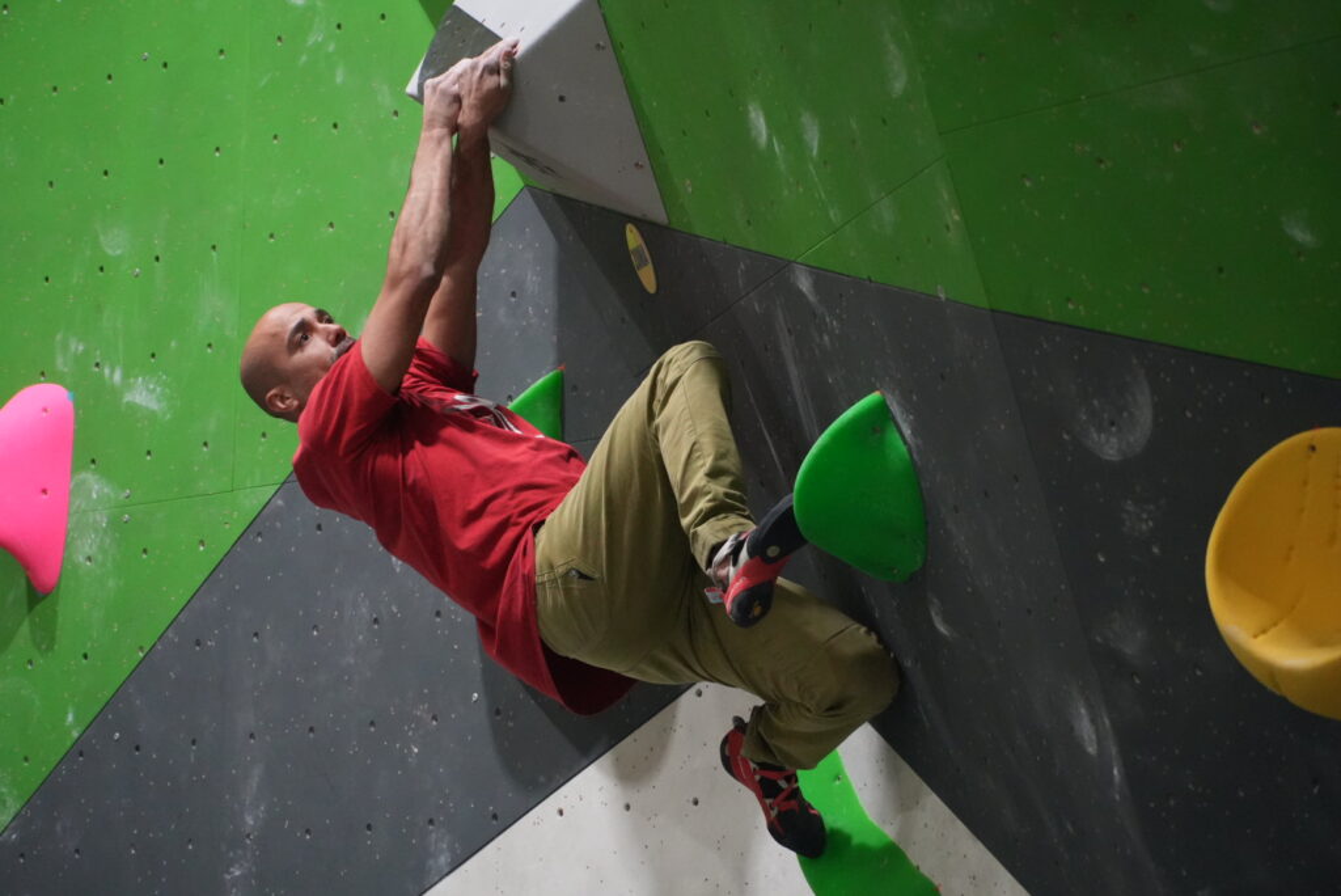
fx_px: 7547
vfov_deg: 6.8
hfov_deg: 10.2
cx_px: 670
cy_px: 448
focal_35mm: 202
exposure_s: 1/160
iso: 4000
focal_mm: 135
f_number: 5.6
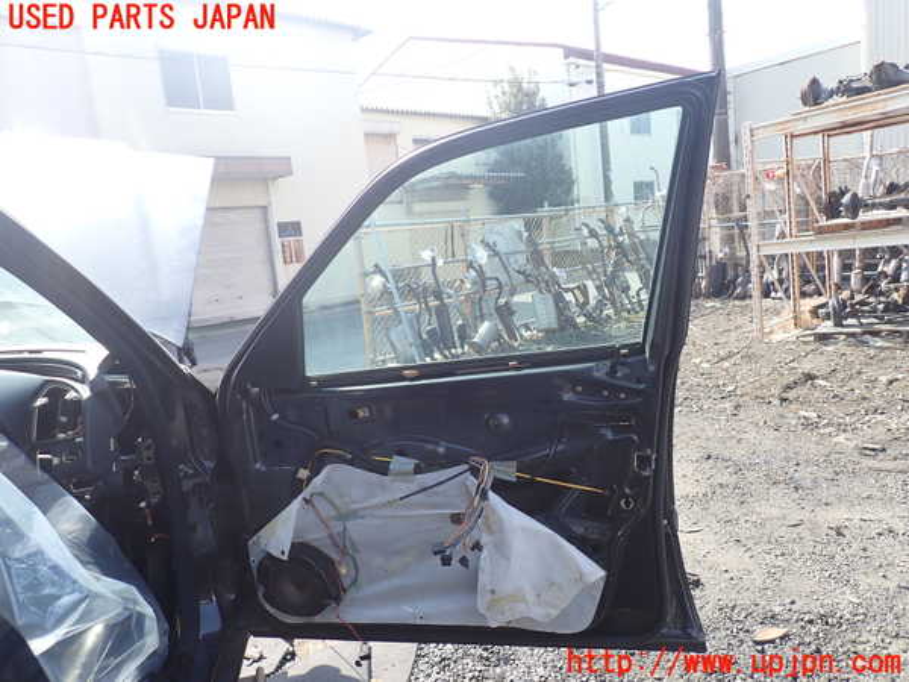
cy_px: 341
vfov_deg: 54.9
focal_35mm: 25
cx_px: 454
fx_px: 656
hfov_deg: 69.4
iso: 100
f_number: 2.8
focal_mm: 4.5
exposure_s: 1/320
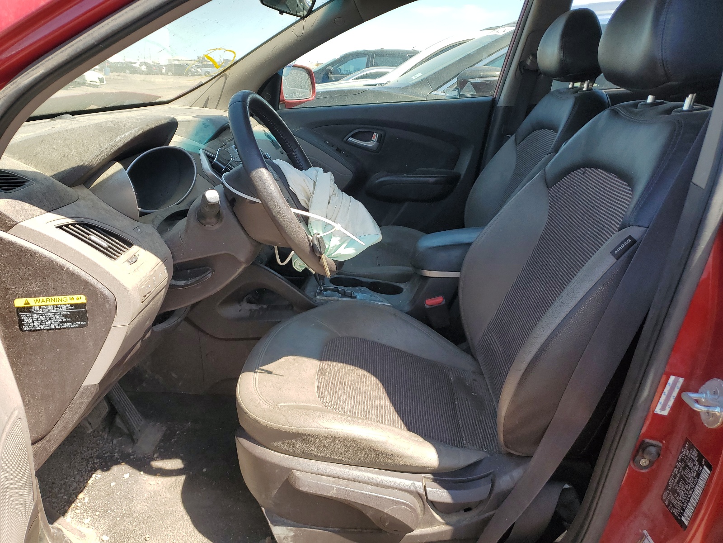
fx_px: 543
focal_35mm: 26
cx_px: 362
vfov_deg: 53.1
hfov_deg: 67.3
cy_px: 272
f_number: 1.5
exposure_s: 1/833
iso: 50
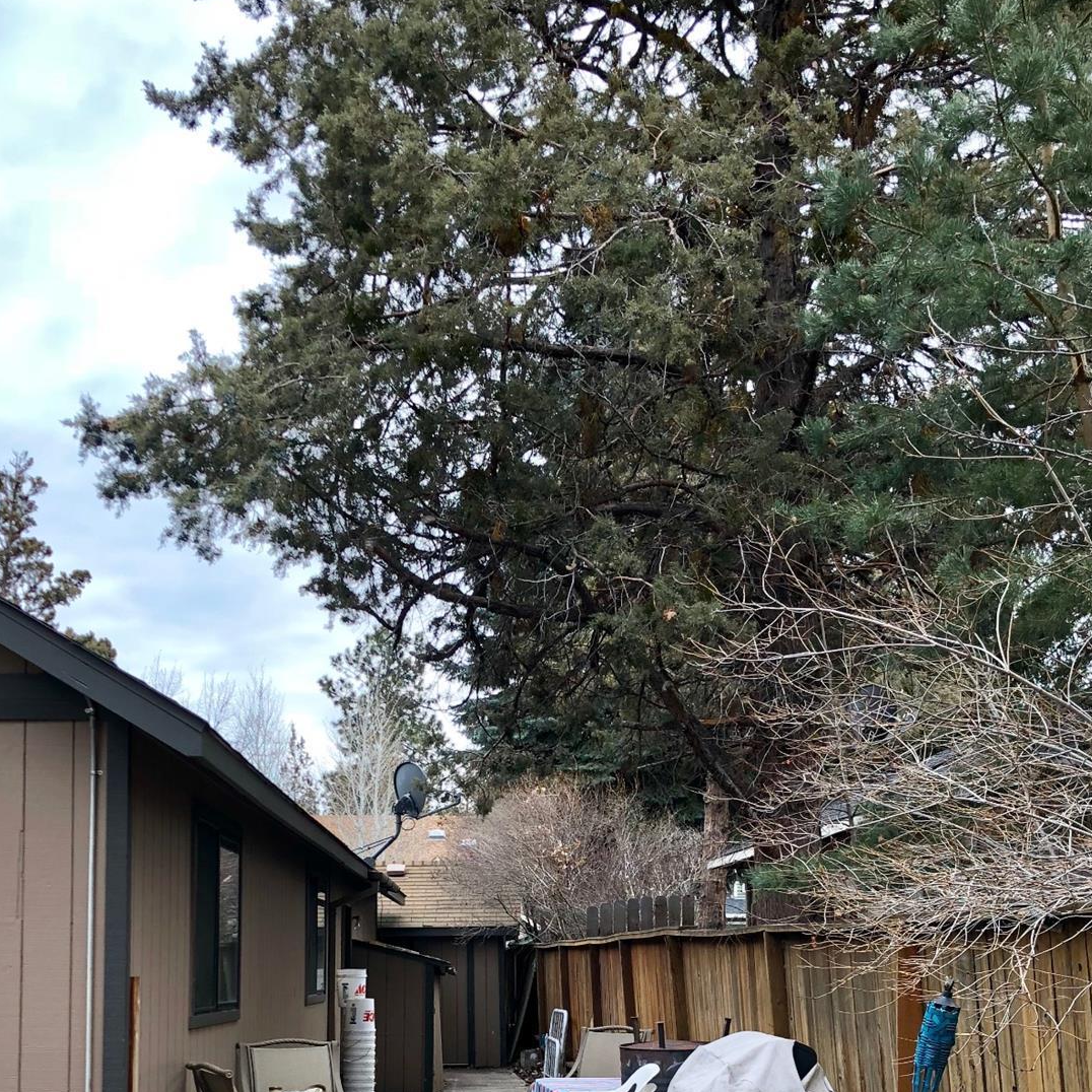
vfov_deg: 35.5
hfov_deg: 36.7
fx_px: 1642
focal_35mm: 46
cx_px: 481
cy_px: 893
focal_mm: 4
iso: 20
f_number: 1.8
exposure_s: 1/166
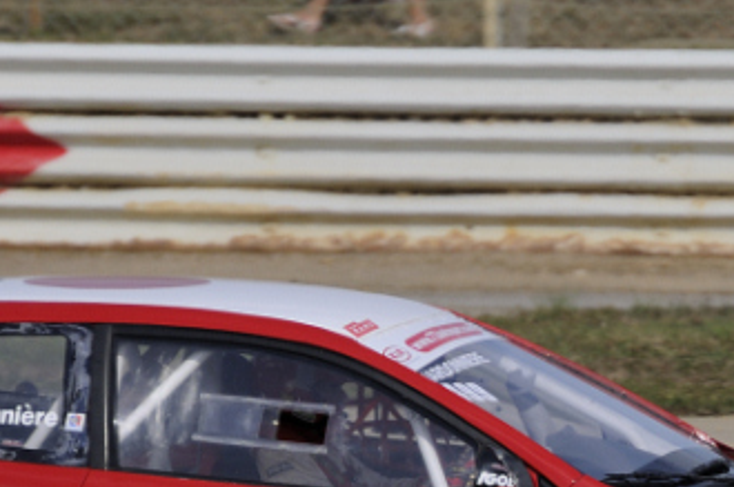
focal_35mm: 1365
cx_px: 663
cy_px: 572
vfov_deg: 1.0
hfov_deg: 1.5
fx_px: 27790
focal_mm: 300
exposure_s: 1/1000
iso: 200
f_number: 5.6
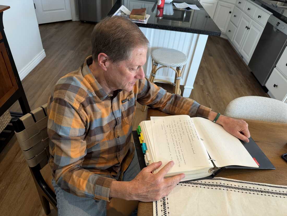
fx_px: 199
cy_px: 108
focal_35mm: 24
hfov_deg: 71.6
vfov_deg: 56.8
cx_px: 144
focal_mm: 6.76
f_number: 1.78
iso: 160
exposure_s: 1/120
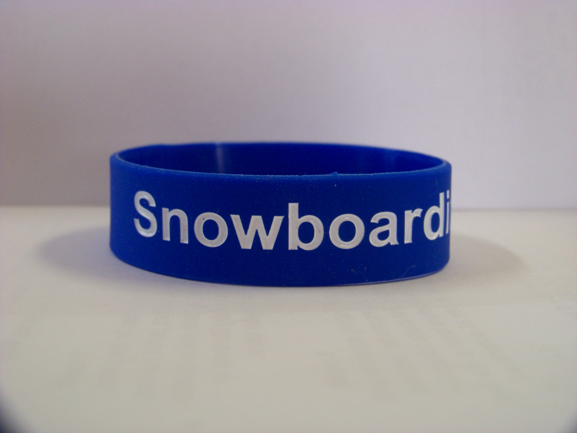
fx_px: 817
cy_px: 216
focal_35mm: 49
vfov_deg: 29.7
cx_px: 288
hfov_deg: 38.9
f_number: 2.8
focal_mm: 7.6
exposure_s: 1/30
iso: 160
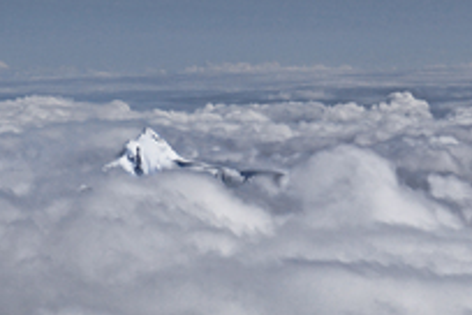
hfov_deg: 12.0
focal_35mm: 171
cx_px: 81
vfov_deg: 7.9
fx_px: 2242
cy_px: 410
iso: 100
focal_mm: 39
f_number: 10
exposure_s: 1/320
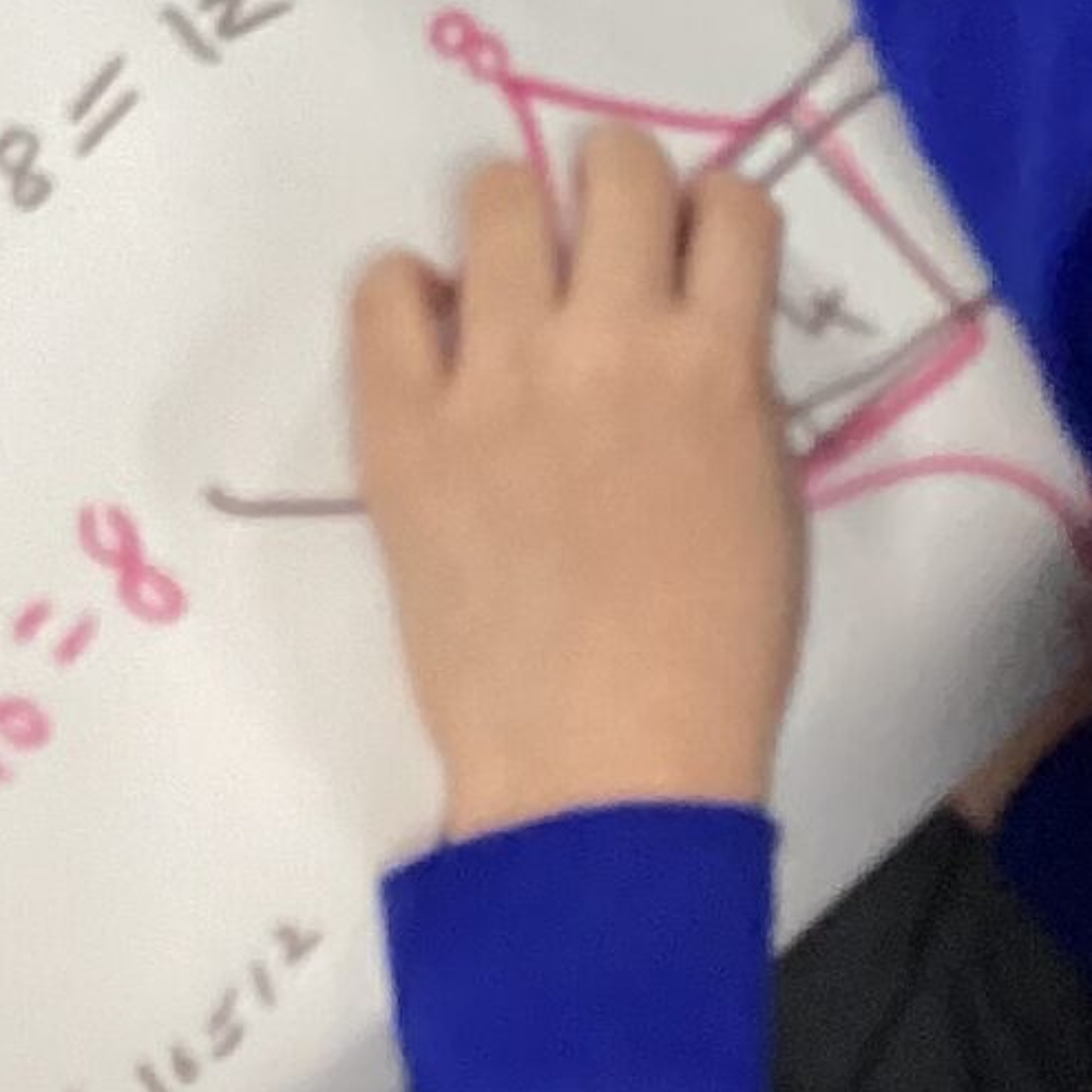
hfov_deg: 12.3
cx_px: 615
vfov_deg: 12.1
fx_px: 5068
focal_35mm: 142
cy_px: -20
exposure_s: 1/50
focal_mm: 3.3
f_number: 2.4
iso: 125
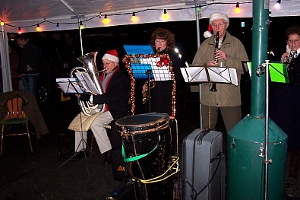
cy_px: 94
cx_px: 150
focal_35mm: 40
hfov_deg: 48.5
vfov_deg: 33.4
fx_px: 333
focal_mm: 6.3
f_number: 2.8
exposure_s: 1/60
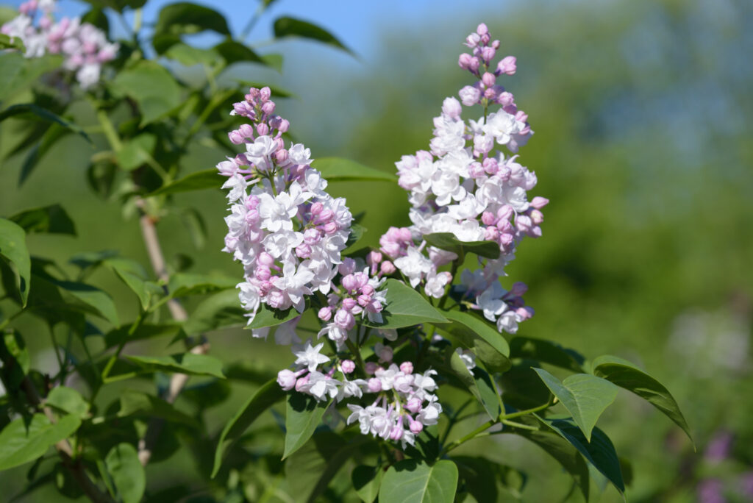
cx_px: 376
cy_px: 252
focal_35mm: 112
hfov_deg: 18.3
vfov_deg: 12.2
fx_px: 2344
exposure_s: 1/1250
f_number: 5
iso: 100
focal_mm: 112
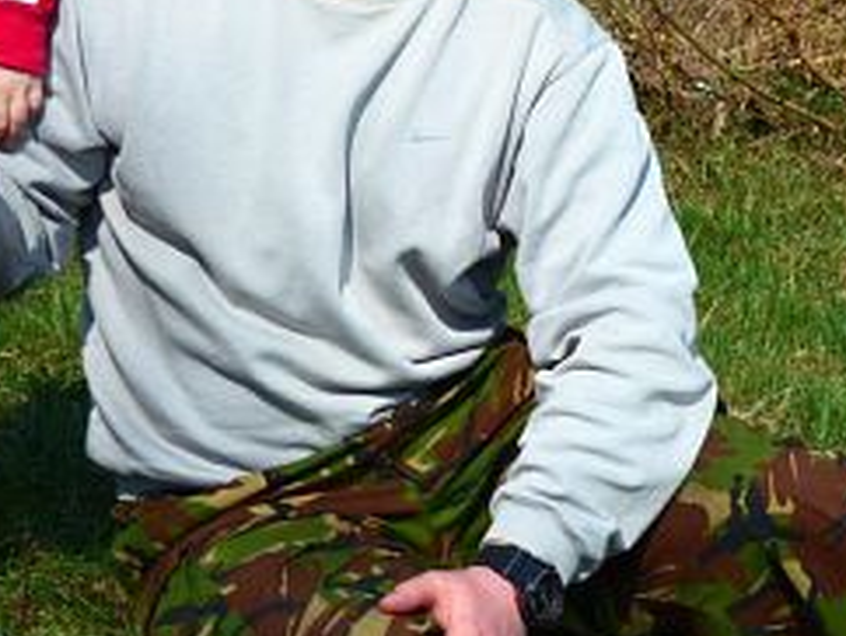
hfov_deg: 19.4
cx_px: 458
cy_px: -26
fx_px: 2471
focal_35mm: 101
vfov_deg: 14.4
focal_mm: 7.1
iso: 100
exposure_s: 1/800
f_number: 4
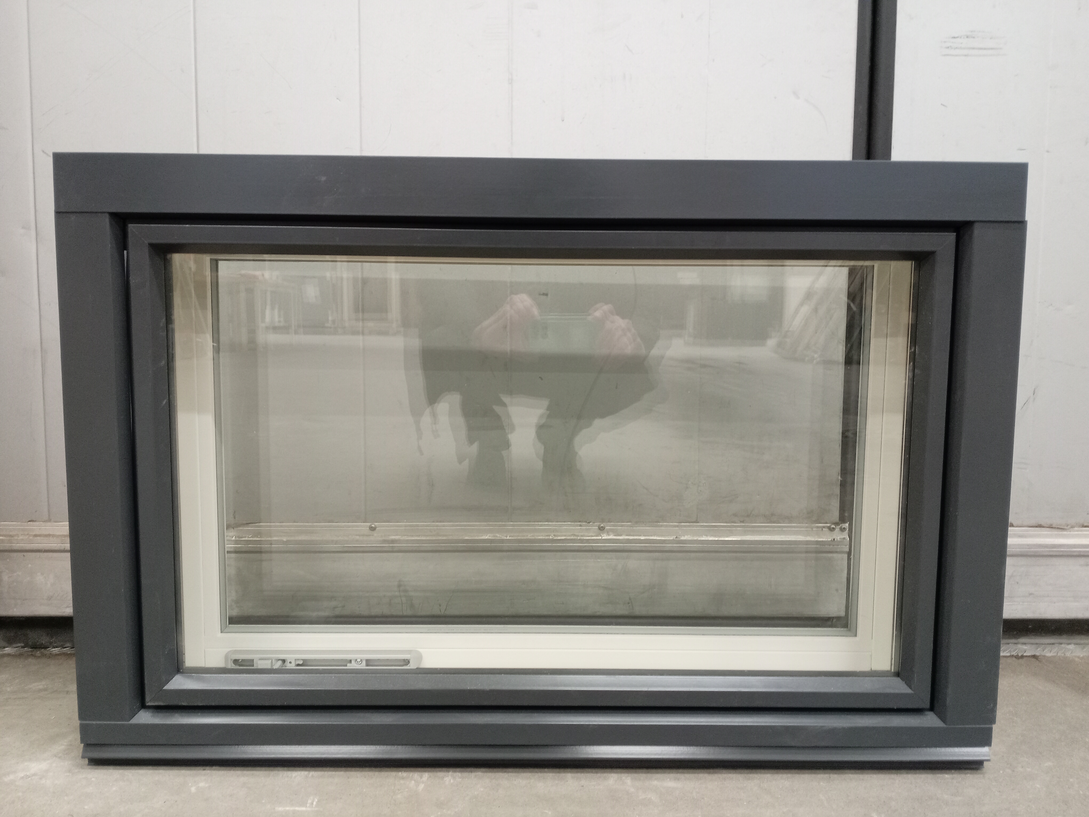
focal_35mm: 27
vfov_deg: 51.4
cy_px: 408
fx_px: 849
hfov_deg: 65.3
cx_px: 544
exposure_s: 1/20
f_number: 1.8
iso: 1656
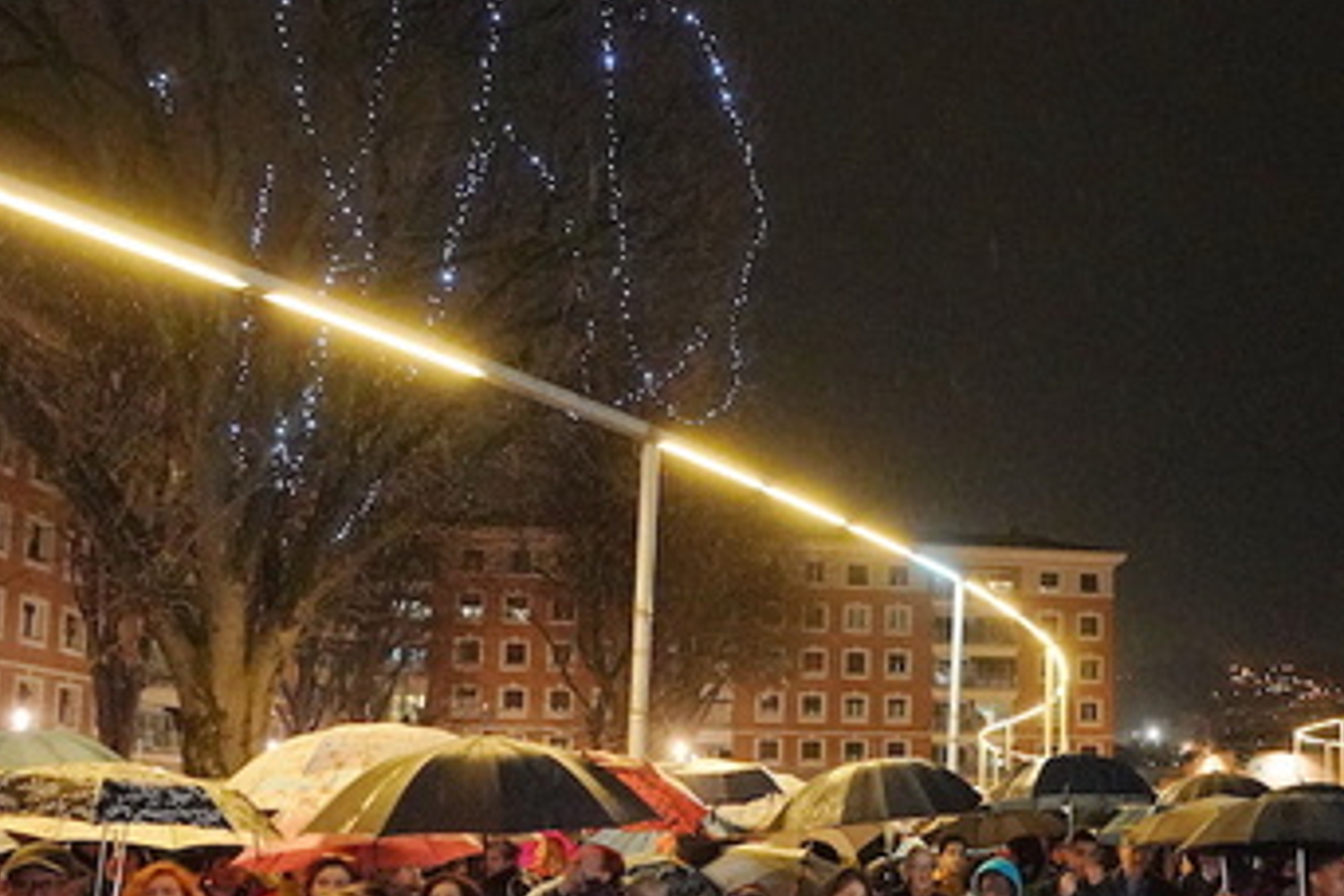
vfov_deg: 37.6
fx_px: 1269
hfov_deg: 53.3
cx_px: 1006
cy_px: 703
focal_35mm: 34
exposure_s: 1/200
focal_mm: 16
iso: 10000
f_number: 2.8
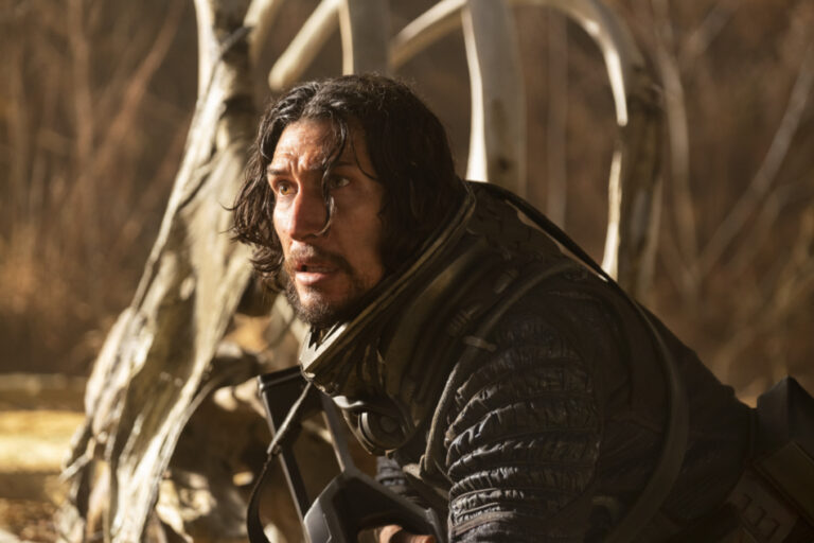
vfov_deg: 10.1
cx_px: 407
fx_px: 3075
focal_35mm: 136
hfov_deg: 15.1
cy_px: 272
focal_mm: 90.6
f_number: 2.8
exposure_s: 1/125
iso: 800
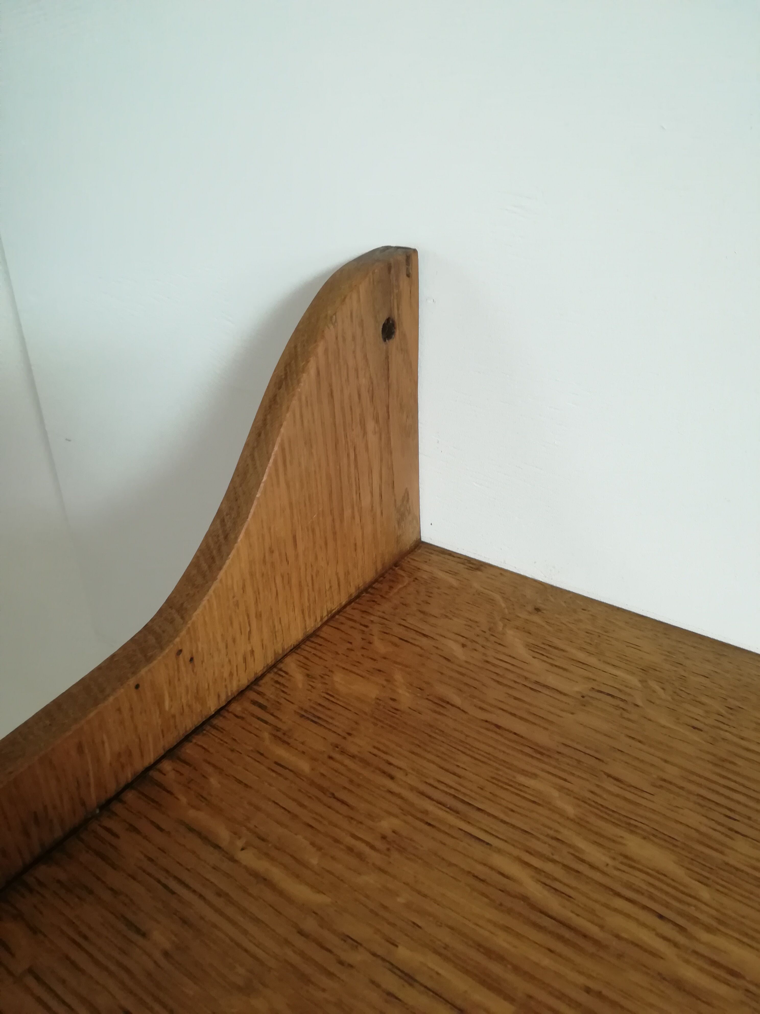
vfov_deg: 67.3
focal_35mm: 26
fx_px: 761
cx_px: 380
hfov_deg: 53.1
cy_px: 507
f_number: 2.2
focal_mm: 3.83
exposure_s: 1/30
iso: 320
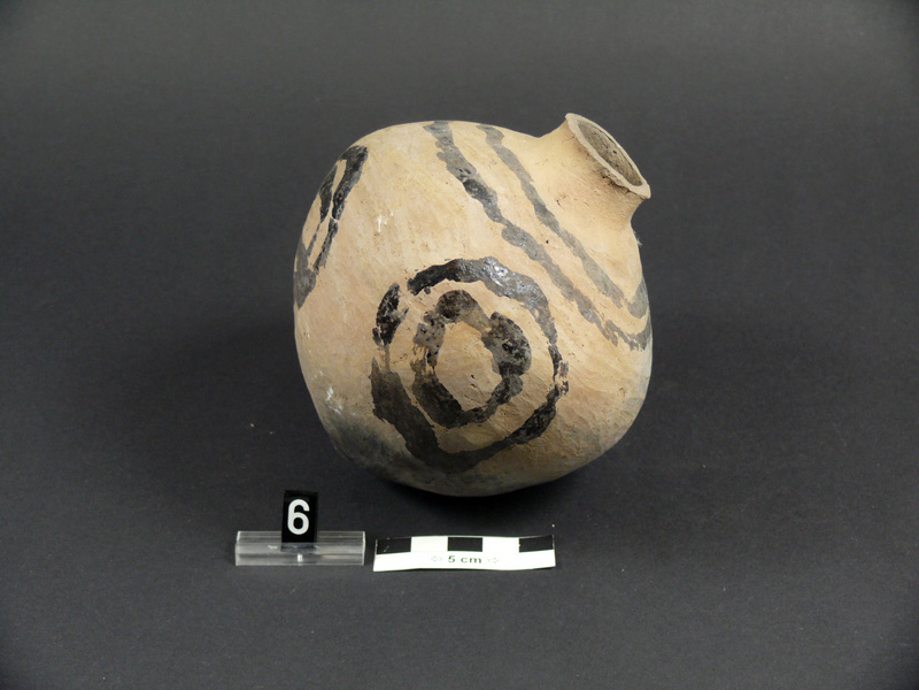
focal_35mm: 73
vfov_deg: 20.2
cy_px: 345
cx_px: 460
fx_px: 1938
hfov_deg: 26.7
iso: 200
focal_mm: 15.5
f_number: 3.2
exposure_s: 1/30
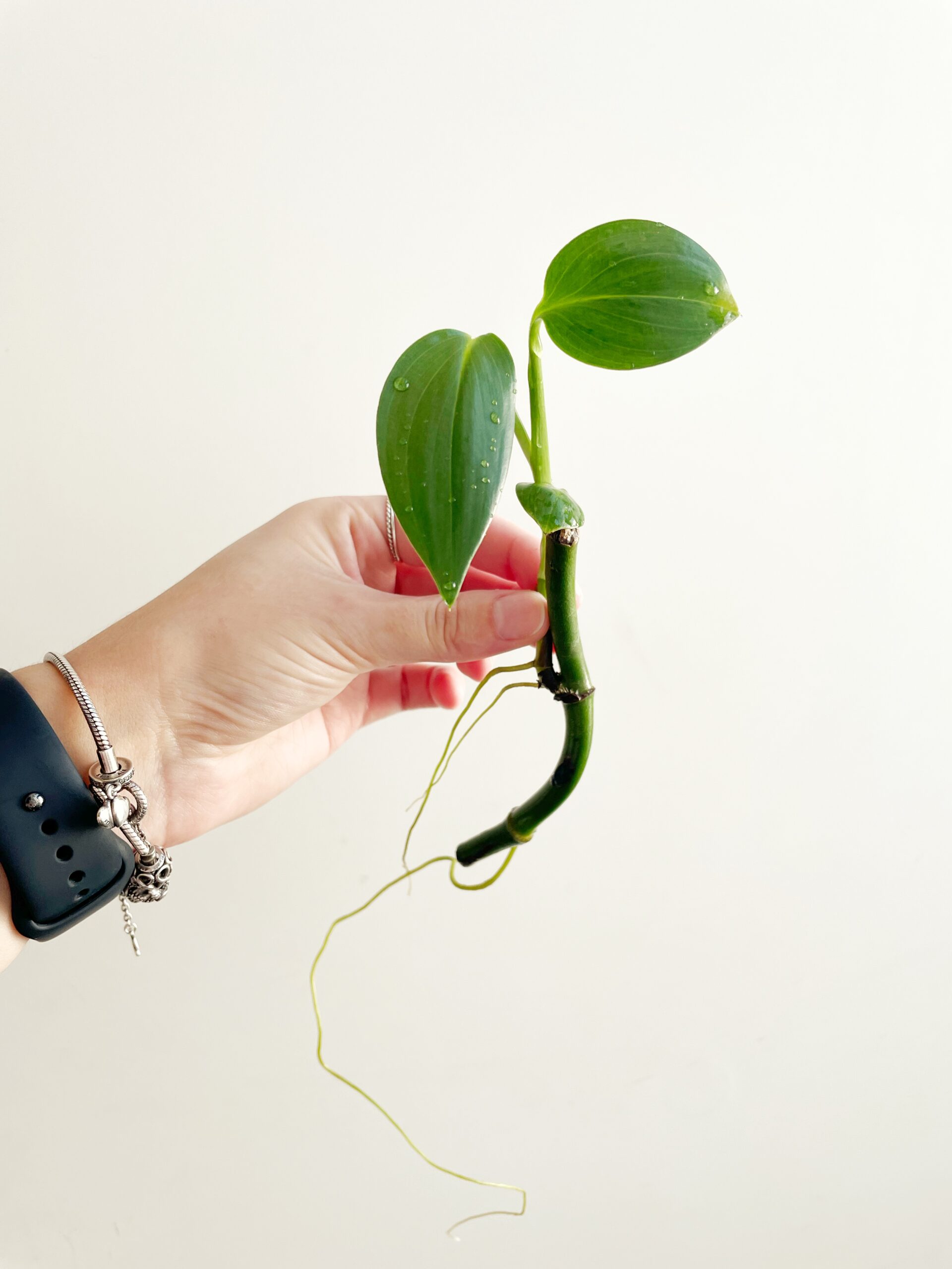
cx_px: 476
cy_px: 634
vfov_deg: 67.3
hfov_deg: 53.1
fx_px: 953
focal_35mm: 26
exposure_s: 1/121
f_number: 1.6
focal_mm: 4.2
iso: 32
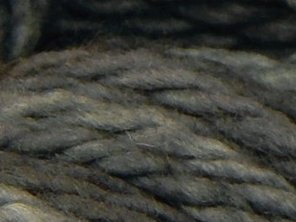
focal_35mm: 645
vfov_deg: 2.3
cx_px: 756
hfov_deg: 3.0
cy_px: -14
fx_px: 5519
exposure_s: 1/30
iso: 360
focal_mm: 20.5
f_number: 4.6
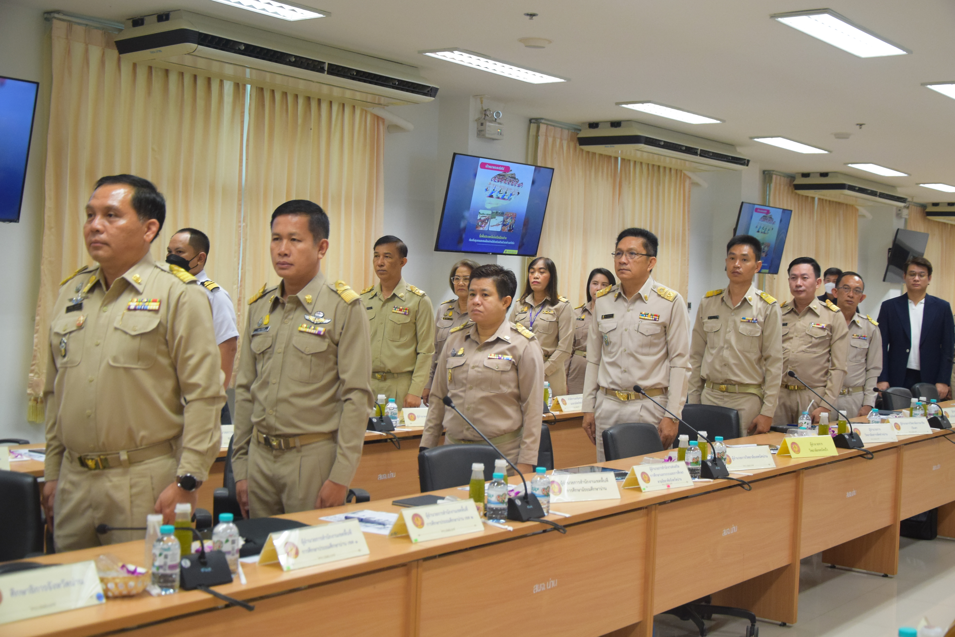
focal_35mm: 45
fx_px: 1194
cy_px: 318
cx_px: 478
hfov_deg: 43.6
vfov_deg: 29.9
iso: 1600
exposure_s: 1/125
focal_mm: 30
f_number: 4.2
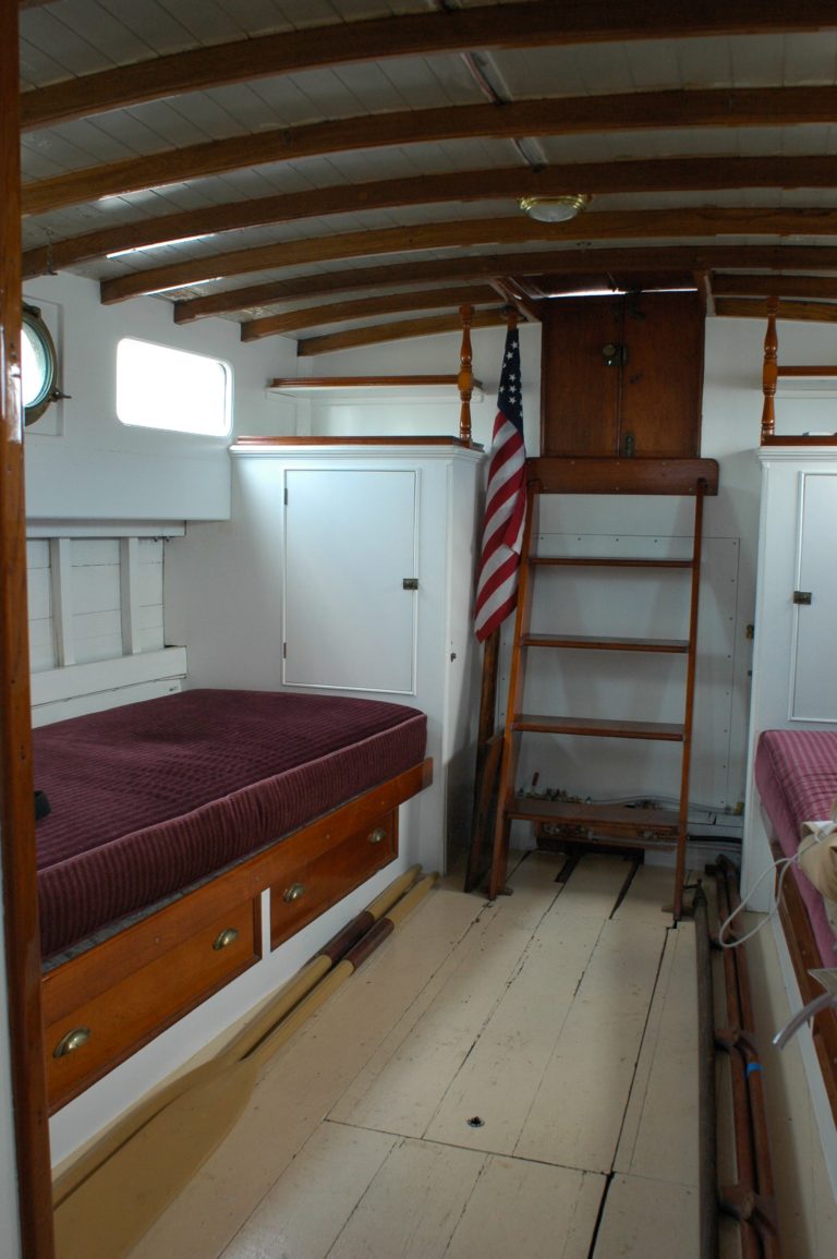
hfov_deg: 43.5
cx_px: 418
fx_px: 1048
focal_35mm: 30
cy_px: 630
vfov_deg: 62.0
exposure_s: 1/100
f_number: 5
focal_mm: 20
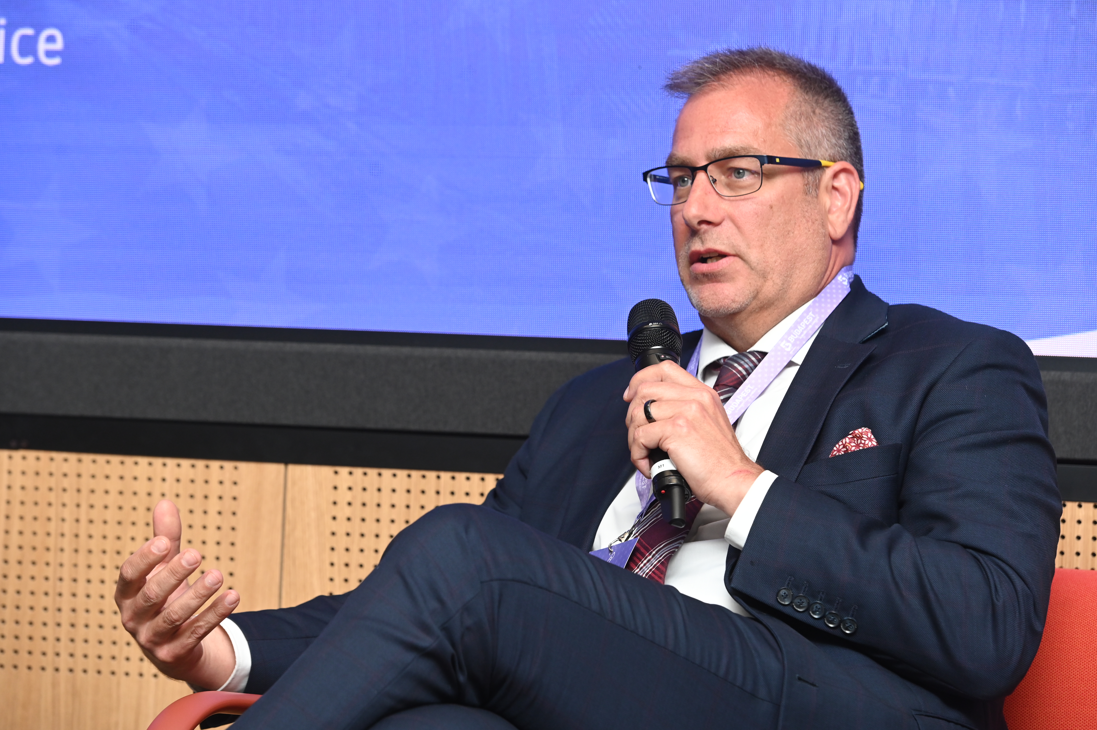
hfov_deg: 14.2
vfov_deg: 9.4
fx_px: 4415
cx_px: 548
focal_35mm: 145
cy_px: 365
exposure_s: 1/200
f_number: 4.5
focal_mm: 145
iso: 1600
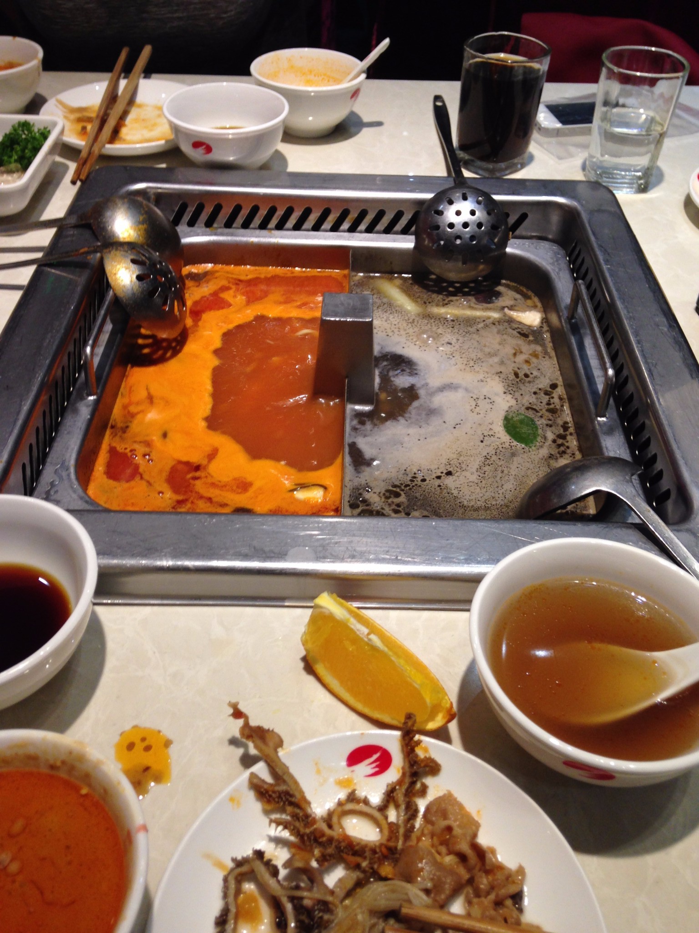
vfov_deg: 55.4
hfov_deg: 42.9
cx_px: 350
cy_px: 466
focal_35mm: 33
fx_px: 888
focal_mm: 4.12
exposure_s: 1/20
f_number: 2.4
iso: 80
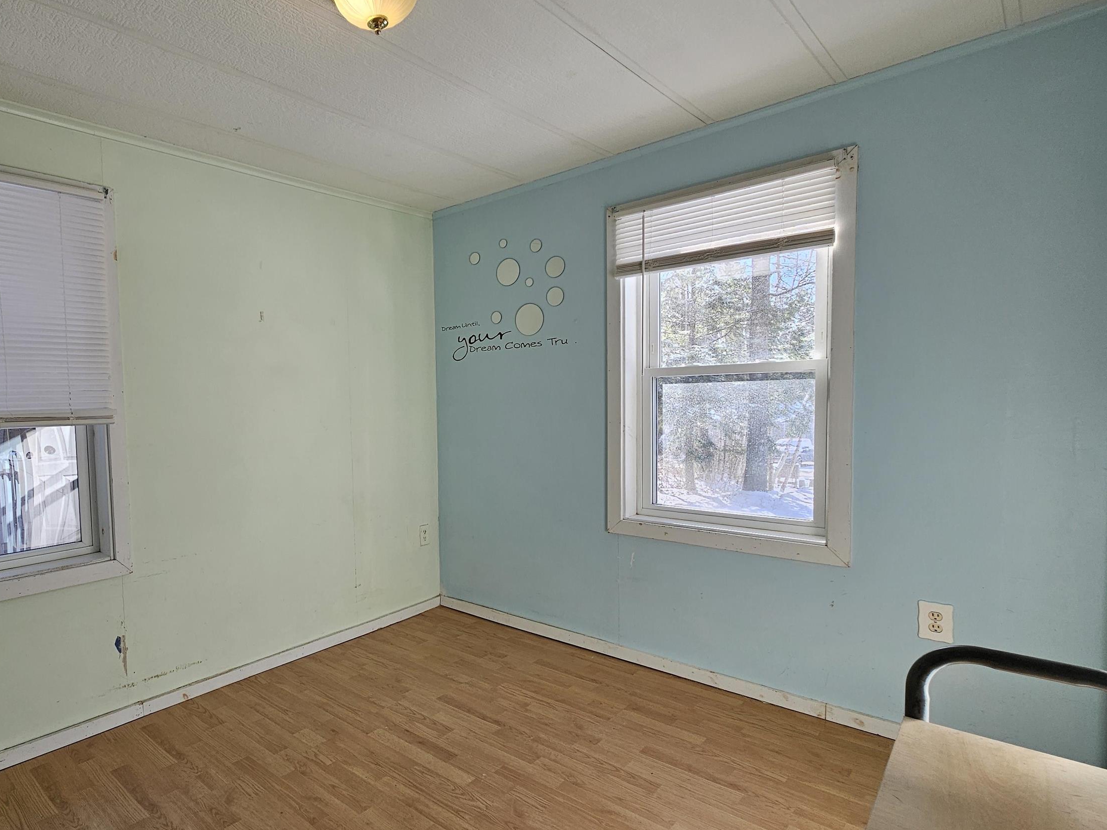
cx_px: 345
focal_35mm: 18
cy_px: 443
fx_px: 576
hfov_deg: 83.9
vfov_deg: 71.5
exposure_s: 1/166
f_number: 2.2
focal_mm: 2.2
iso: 50
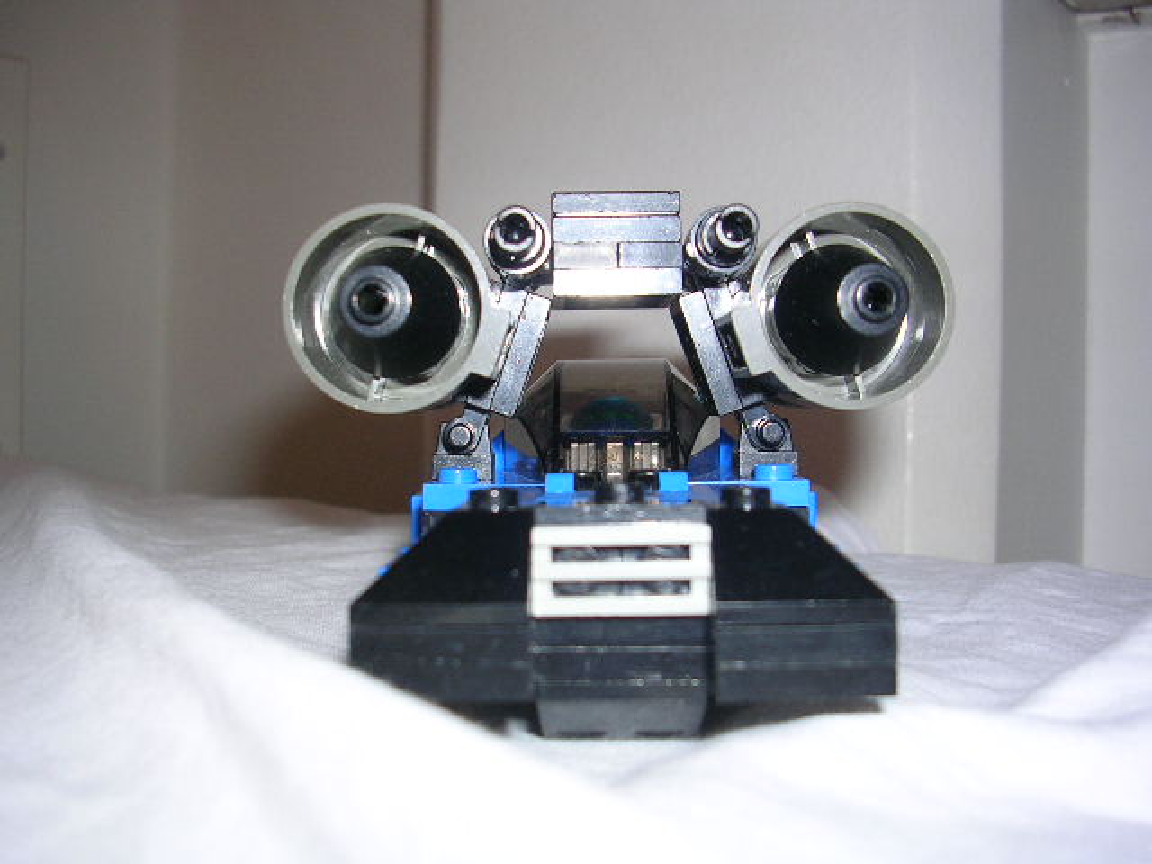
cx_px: 576
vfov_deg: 37.7
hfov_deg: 49.0
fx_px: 1265
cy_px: 432
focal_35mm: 38
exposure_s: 1/60.1
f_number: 2.8
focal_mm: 5.8
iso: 50
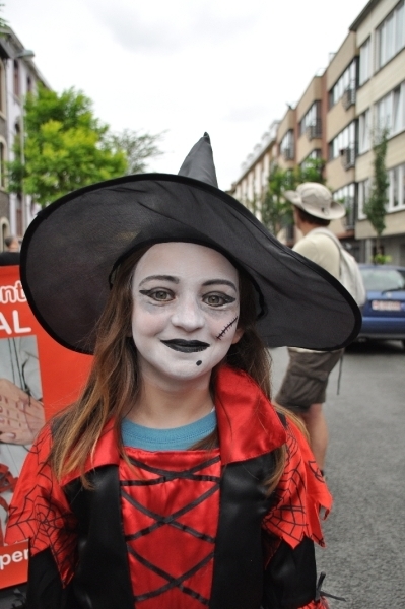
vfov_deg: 57.3
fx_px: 558
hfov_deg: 39.9
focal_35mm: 33
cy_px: 304
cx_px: 202
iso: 560
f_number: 4
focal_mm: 22
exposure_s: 1/1000
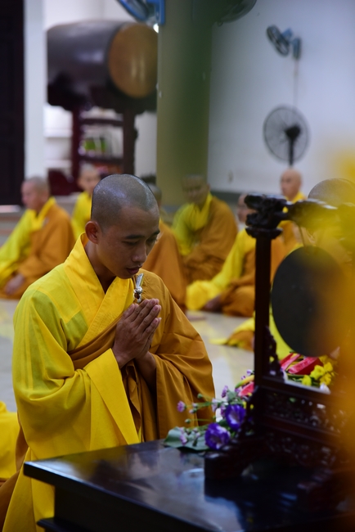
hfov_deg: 12.5
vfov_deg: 18.6
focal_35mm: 110
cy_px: 266
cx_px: 178
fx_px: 1625
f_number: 4.5
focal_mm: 110
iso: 1600
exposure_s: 1/50
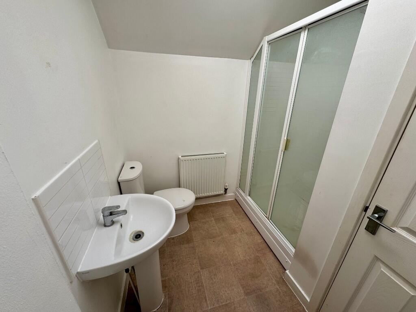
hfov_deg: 102.1
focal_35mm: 14
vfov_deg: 85.7
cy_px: 156
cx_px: 208
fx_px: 168
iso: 40
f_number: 2.2
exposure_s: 1/143
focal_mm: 2.22
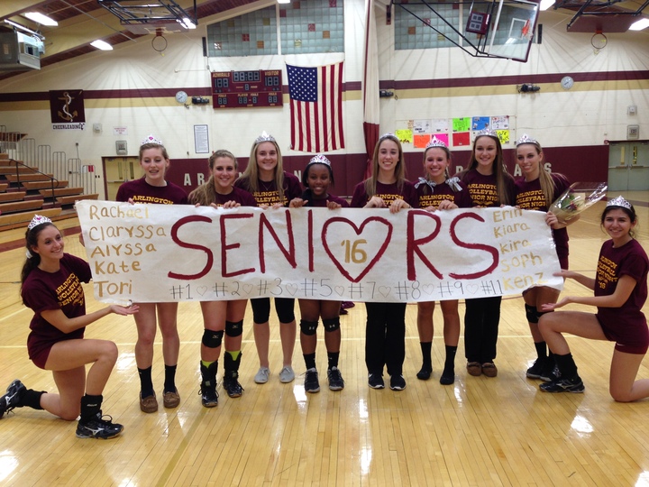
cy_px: 244
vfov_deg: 42.9
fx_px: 619
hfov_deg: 55.4
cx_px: 324
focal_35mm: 33
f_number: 2.4
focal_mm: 4.12
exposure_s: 1/30
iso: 50
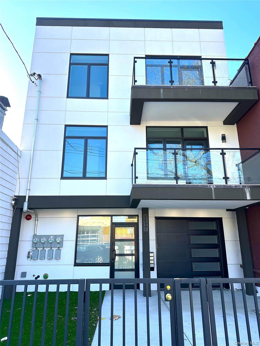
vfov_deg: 71.6
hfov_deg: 56.8
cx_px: 130
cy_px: 173
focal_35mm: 24
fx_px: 240
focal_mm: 6.86
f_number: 1.78
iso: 80
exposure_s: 1/980
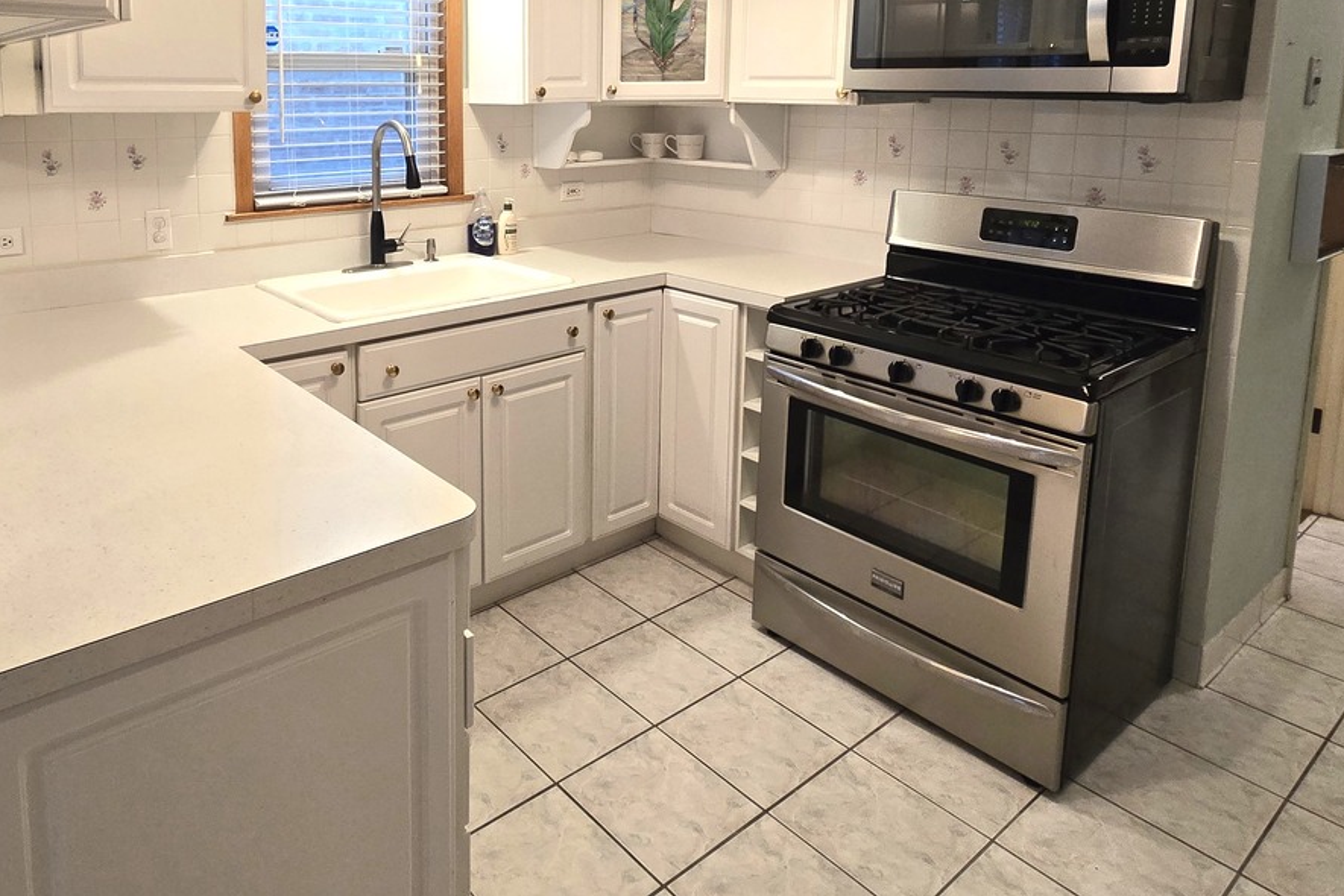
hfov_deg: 76.4
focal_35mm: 22
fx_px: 821
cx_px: 460
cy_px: 211
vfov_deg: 54.2
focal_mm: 2.2
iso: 160
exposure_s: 1/60
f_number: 2.2
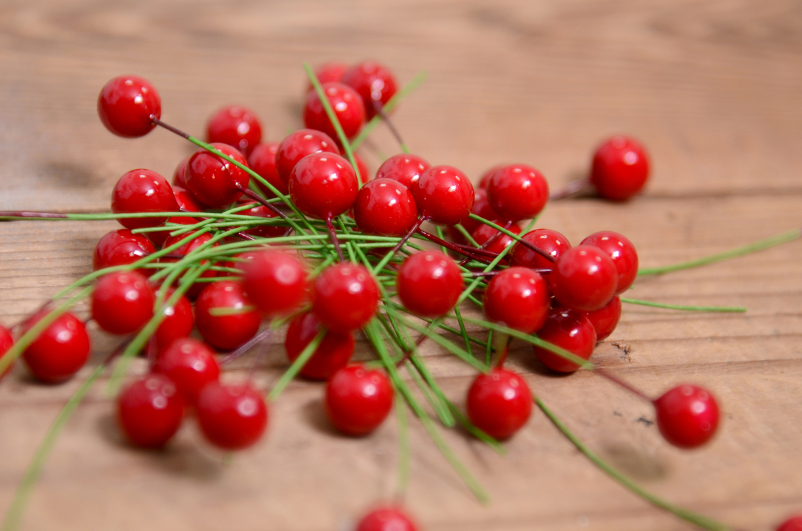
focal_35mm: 180
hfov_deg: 11.4
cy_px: 266
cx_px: 401
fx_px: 4002
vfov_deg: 7.6
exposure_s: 1/100
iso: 320
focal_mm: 120
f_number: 4
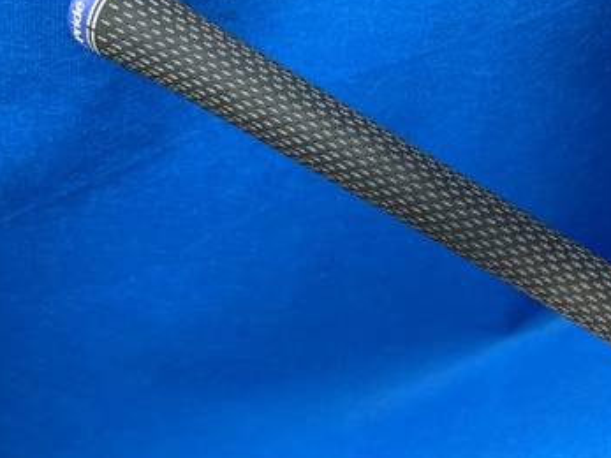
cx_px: 518
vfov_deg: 30.2
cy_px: 229
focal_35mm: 48
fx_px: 847
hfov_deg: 37.7
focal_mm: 4.25
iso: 125
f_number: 1.8
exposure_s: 1/60
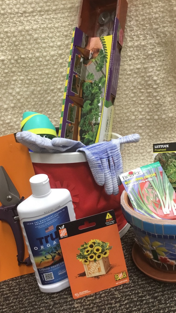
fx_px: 282
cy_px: 157
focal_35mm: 34
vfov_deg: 58.0
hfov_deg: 34.6
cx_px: 81
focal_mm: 3.3
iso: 100
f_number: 2.4
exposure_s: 1/30
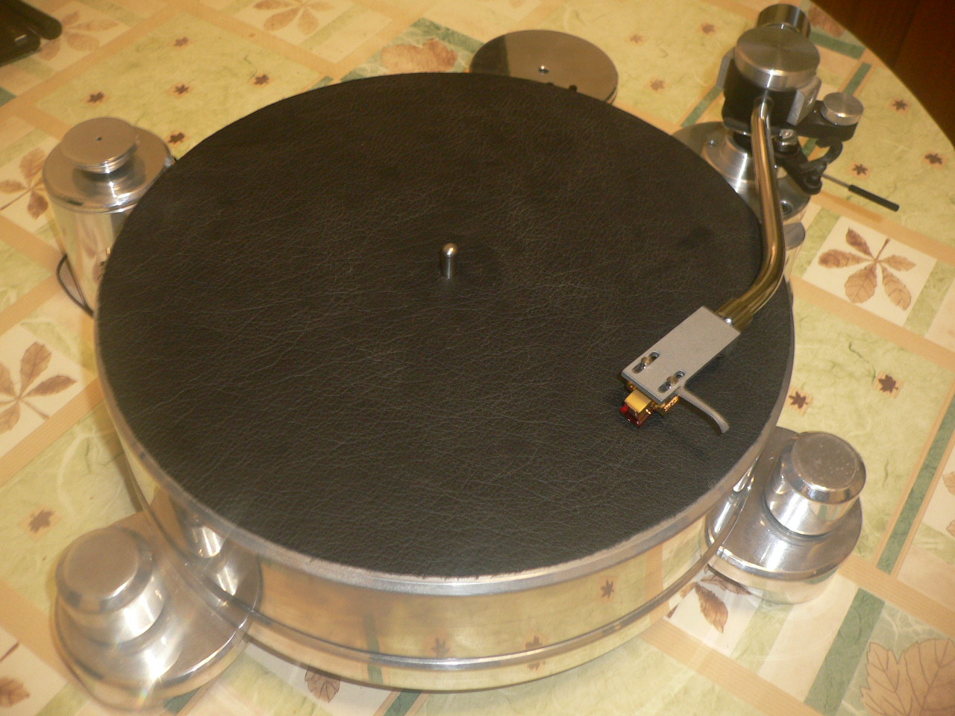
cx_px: 478
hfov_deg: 52.6
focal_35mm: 35
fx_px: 966
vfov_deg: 40.7
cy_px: 358
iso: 100
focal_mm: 5.8
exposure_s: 1/8
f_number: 2.8
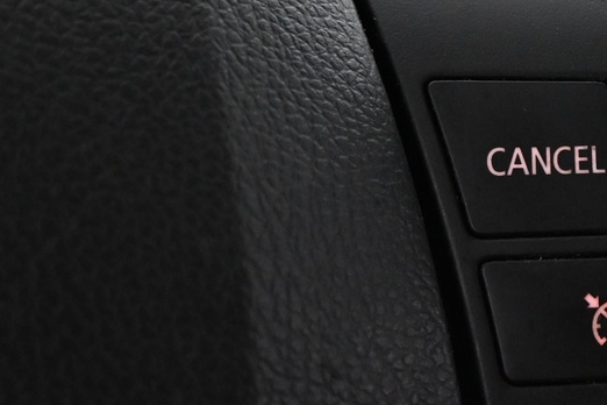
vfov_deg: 15.0
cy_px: 119
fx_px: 1530
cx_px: 684
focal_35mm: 91
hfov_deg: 21.2
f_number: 4
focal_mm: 19.5
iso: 2200
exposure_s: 1/30
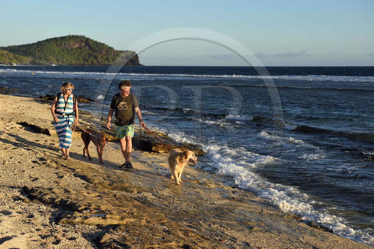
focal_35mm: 58
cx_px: 187
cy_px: 124
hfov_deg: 34.5
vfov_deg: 23.4
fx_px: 602
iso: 200
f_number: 8
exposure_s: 1/400
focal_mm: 58
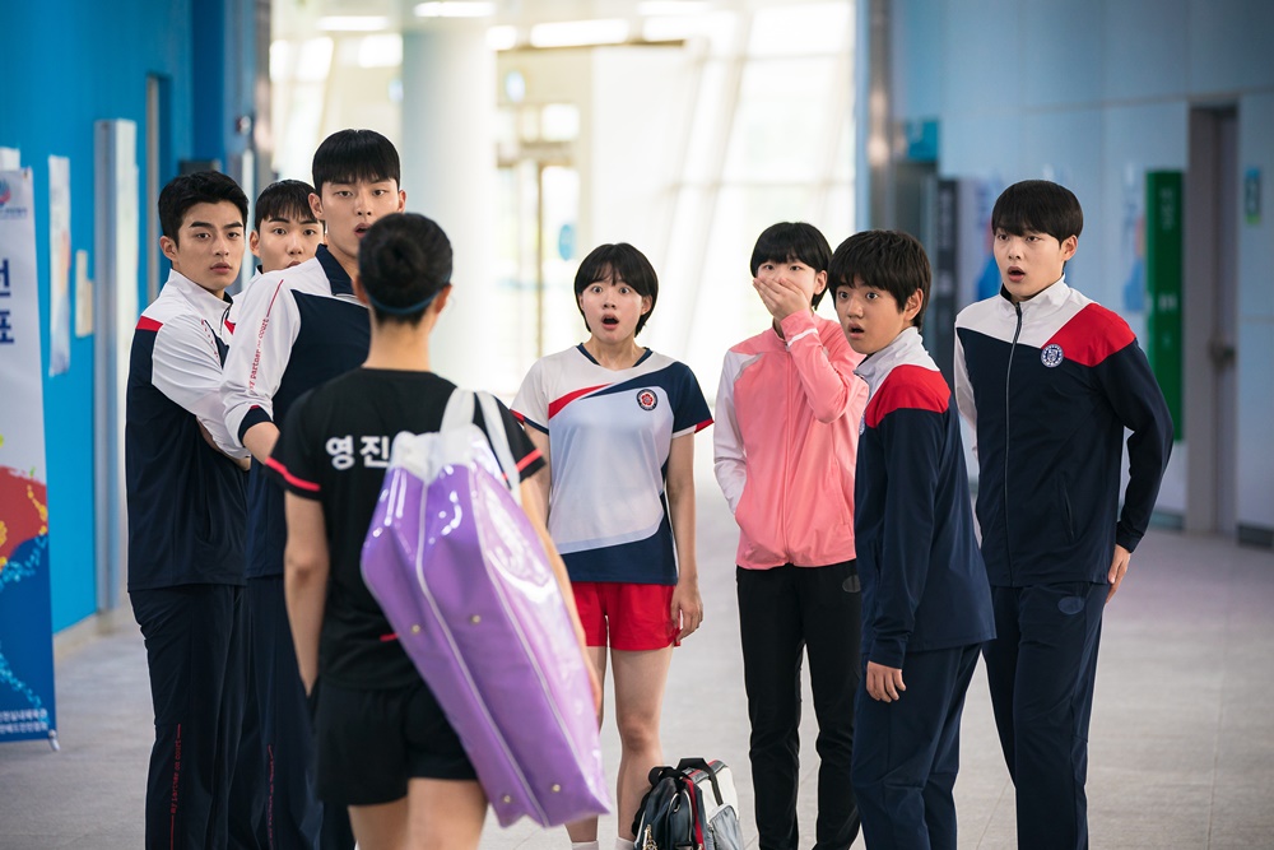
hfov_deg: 12.0
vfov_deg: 8.0
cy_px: 425
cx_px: 637
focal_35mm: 171
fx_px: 6052
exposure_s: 1/200
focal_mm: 171
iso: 1000
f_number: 4
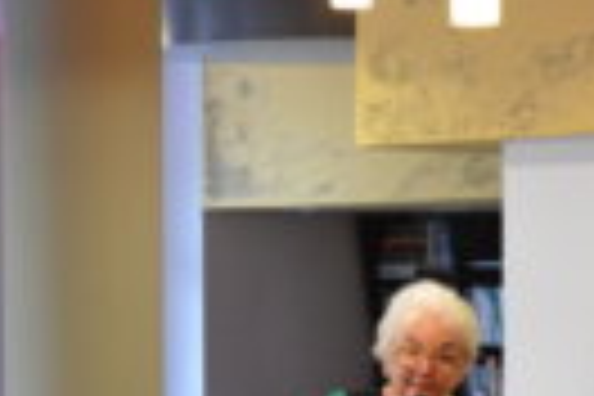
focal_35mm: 218
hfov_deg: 9.4
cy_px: 472
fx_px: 3597
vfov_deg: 6.3
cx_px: 248
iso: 2200
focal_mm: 48
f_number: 5.3
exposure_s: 1/60
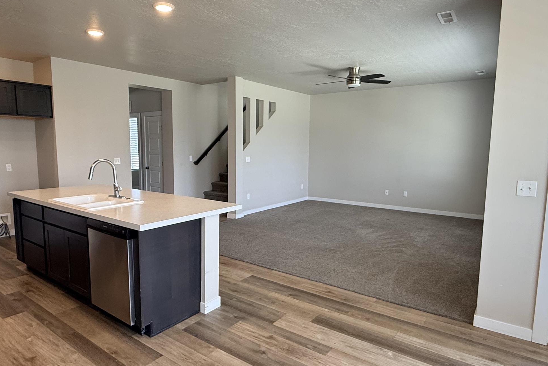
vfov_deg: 55.1
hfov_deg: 76.0
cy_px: 186
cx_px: 259
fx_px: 350
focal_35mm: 23
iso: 200
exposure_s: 1/120
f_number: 2.2
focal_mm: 2.22
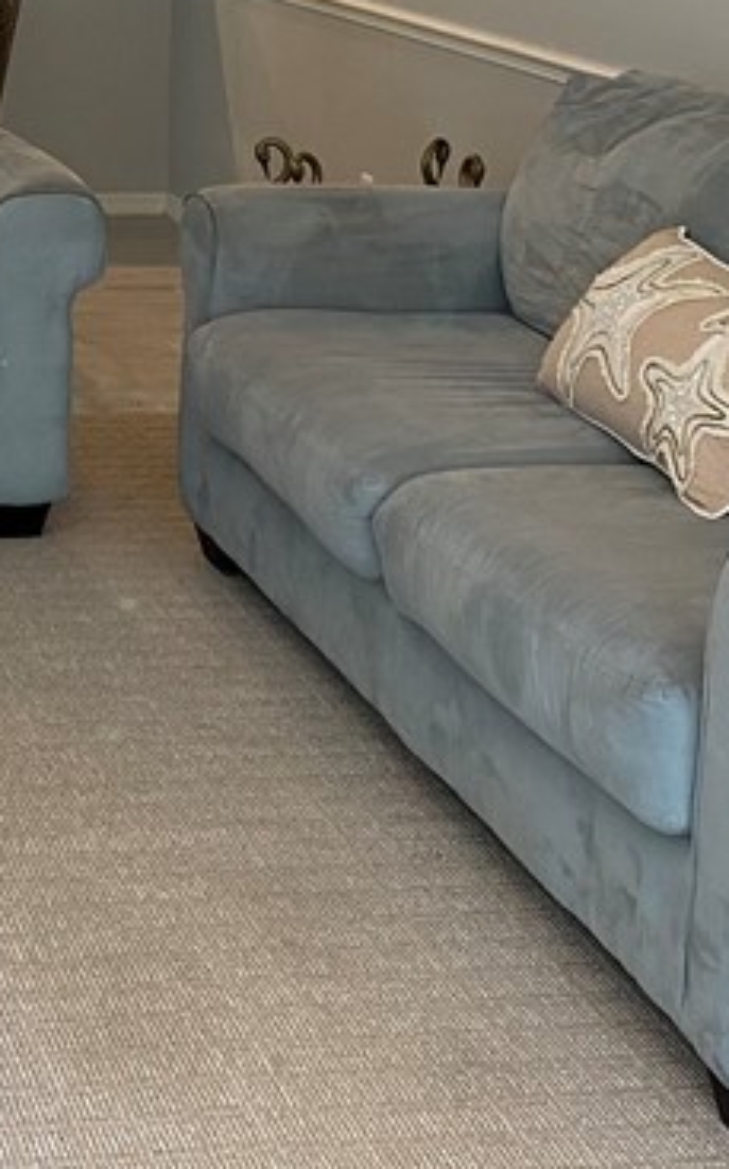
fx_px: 2451
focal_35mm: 77
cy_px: 13
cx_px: -188
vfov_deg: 25.5
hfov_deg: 16.1
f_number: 1.8
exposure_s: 1/60
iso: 125
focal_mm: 4.25
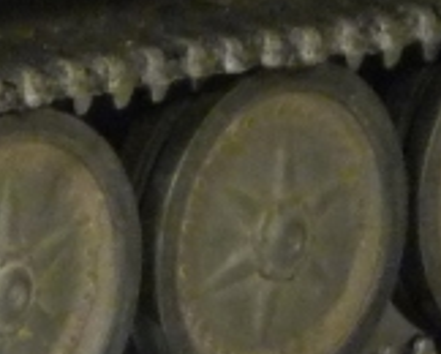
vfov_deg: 3.2
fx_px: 6325
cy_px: -178
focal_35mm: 484
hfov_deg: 4.0
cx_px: -279
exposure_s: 1/40
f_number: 4.6
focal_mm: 13.1
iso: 400
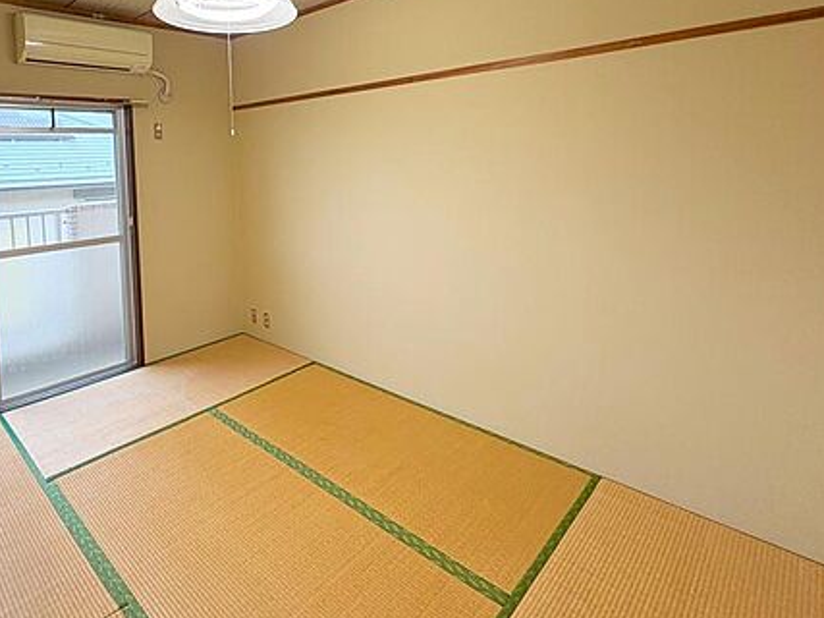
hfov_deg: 77.0
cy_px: 189
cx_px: 289
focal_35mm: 21
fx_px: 500
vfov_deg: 61.3
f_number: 2.2
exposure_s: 1/100
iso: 100
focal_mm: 2.22
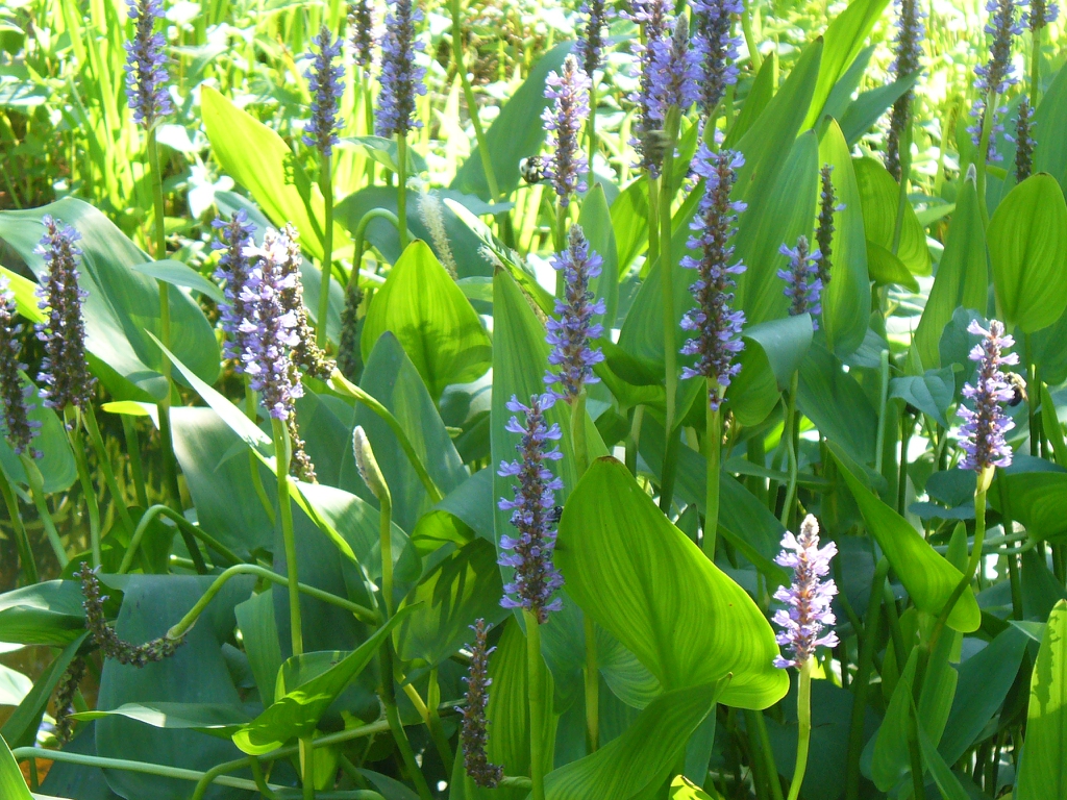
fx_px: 3298
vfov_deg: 13.8
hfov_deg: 18.4
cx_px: 534
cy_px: 400
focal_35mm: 107
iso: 100
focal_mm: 12.8
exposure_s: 1/50
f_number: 3.3
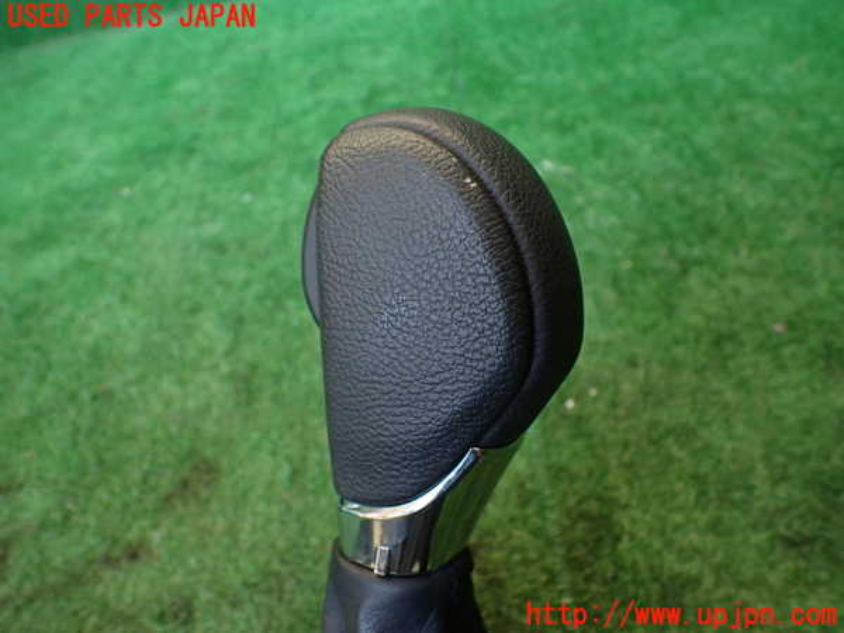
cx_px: 422
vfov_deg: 46.8
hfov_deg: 60.0
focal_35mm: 30
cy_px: 316
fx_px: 731
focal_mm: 5.4
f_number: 2.3
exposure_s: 1/125
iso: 250
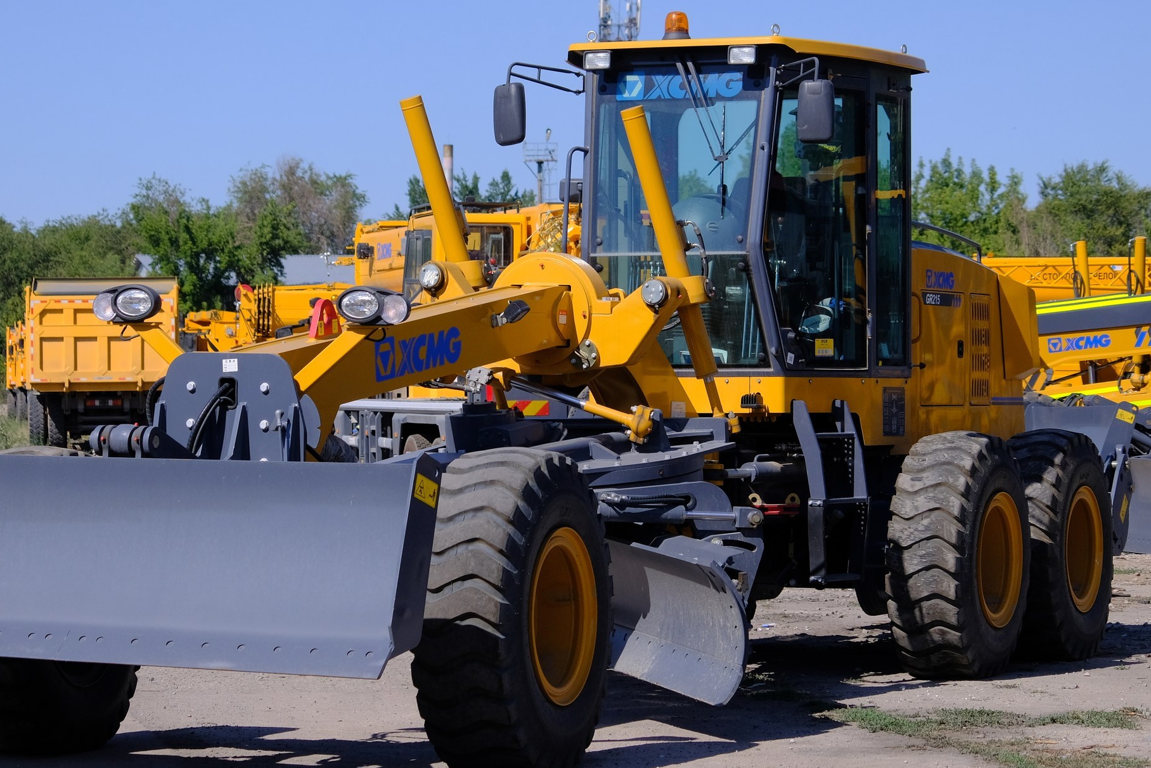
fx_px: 3741
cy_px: 320
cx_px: 542
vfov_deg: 11.7
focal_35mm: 117
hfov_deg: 17.5
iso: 400
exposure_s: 1/2500
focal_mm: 55
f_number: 5
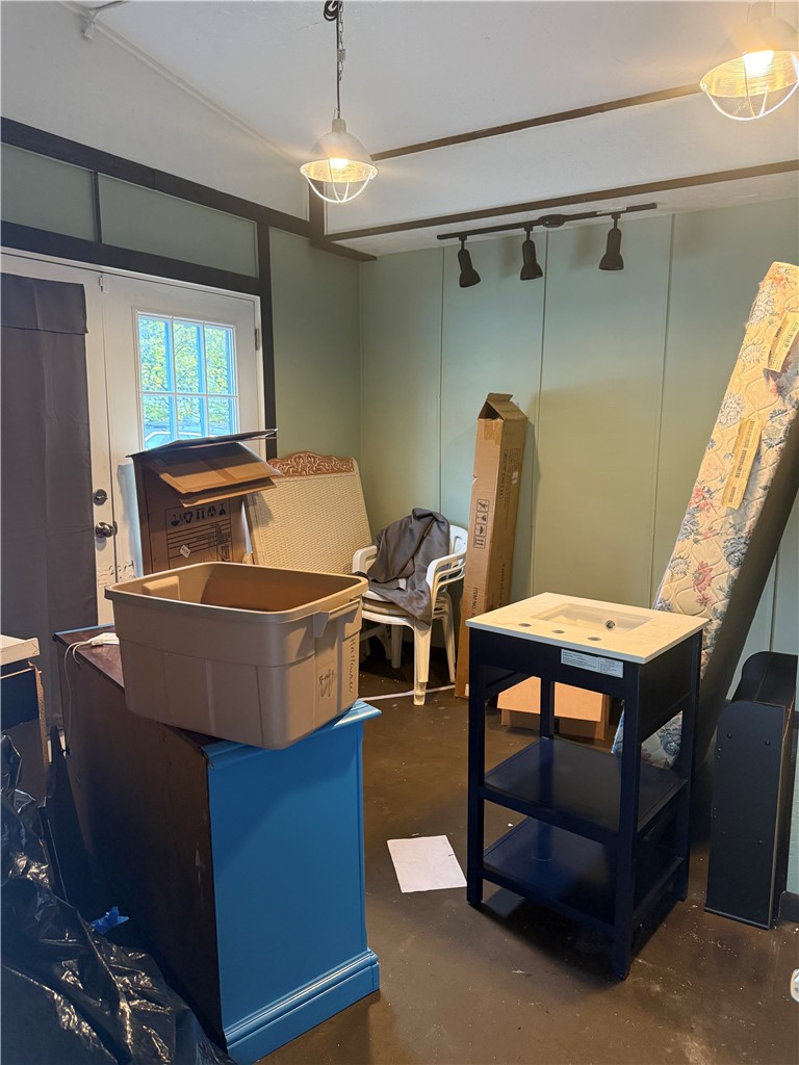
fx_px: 739
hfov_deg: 56.8
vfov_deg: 71.6
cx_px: 400
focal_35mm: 24
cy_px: 532
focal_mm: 6.76
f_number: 1.78
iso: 320
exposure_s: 1/60
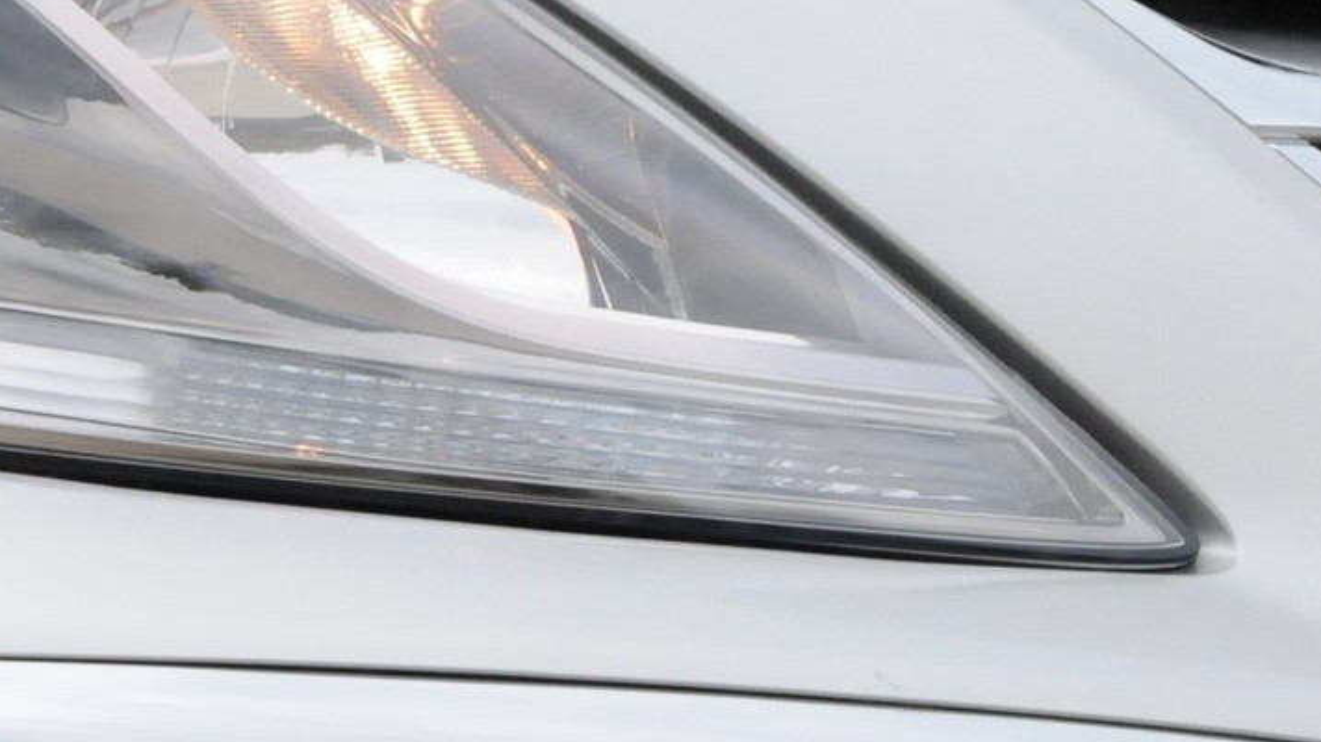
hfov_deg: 4.9
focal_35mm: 441
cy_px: 695
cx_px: -221
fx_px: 15443
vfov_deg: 2.8
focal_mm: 80
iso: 2000
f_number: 8
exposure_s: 1/1250
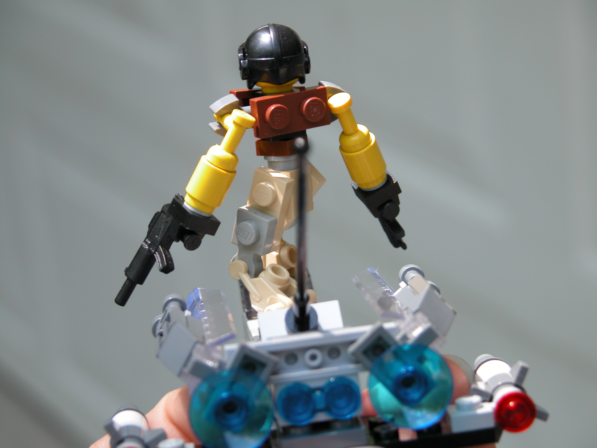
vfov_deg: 10.9
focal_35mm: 136
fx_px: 2346
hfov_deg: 14.5
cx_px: 298
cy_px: 224
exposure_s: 1/130
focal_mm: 34.7
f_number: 3.8
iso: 100
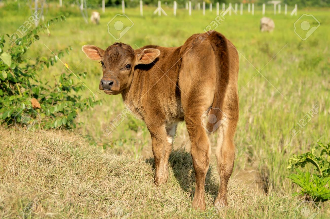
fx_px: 481
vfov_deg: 25.7
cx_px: 165
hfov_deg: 37.9
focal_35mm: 52
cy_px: 110
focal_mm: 35
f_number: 2.8
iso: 100
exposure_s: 1/1250
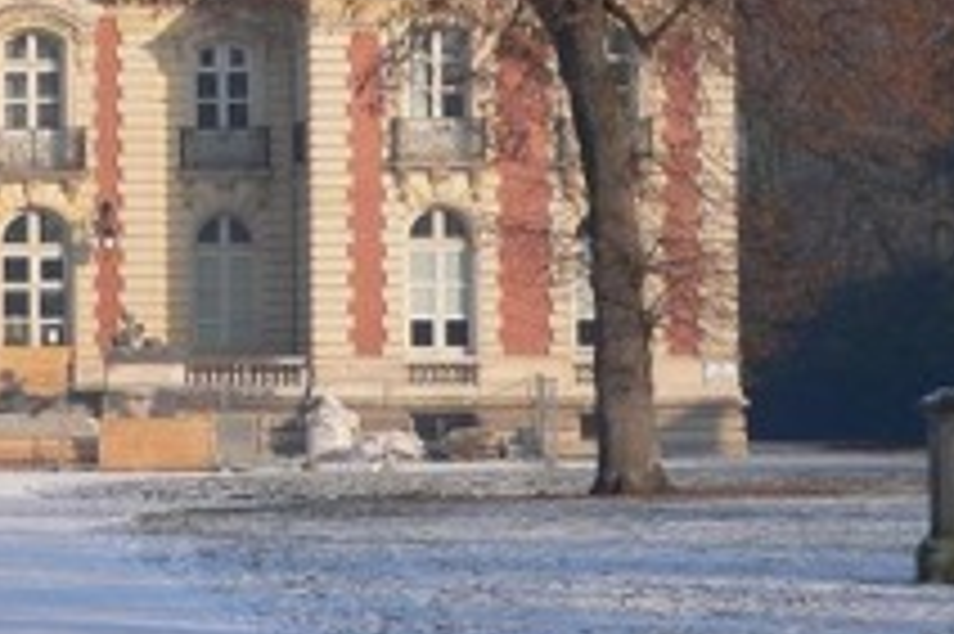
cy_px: 63
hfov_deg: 9.6
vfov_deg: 6.5
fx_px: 5613
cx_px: -90
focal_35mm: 212
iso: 80
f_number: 4.5
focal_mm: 16.7
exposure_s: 1/400
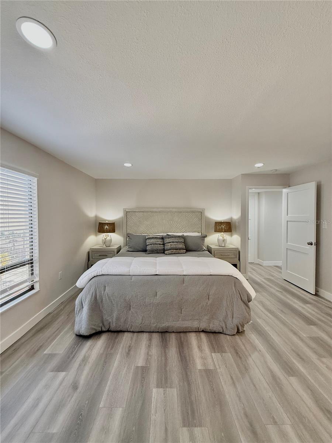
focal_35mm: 14
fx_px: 179
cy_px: 222
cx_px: 166
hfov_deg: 85.7
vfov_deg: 102.1
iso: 250
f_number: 2.2
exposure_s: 1/120
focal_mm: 2.22
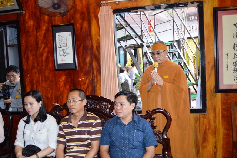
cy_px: 79
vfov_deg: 36.8
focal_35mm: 36
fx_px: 237
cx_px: 118
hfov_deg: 53.2
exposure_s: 1/60
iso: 800
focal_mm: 24
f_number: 4
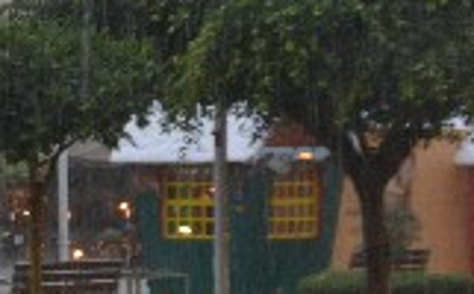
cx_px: 0
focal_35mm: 195
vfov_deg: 6.7
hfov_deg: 10.7
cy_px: 304
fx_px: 2515
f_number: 4.2
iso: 1100
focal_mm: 32
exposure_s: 1/60
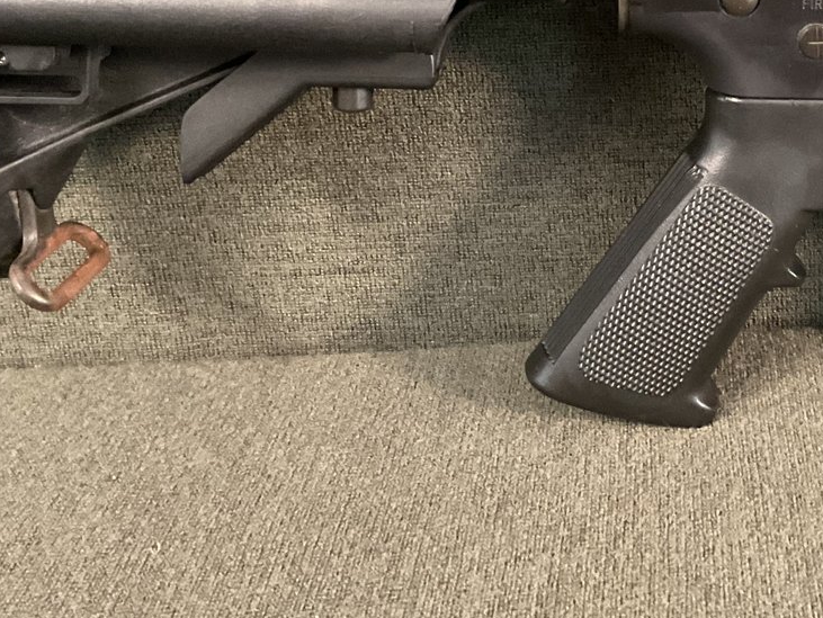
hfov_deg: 31.3
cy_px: 56
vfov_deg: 23.7
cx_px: 661
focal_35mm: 60
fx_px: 1427
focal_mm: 3
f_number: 1.8
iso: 500
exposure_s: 1/24
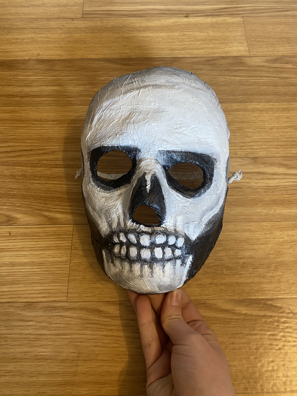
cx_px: 148
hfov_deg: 53.1
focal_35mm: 26
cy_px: 198
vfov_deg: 67.3
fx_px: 297
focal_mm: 4.25
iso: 80
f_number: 1.8
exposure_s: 1/50
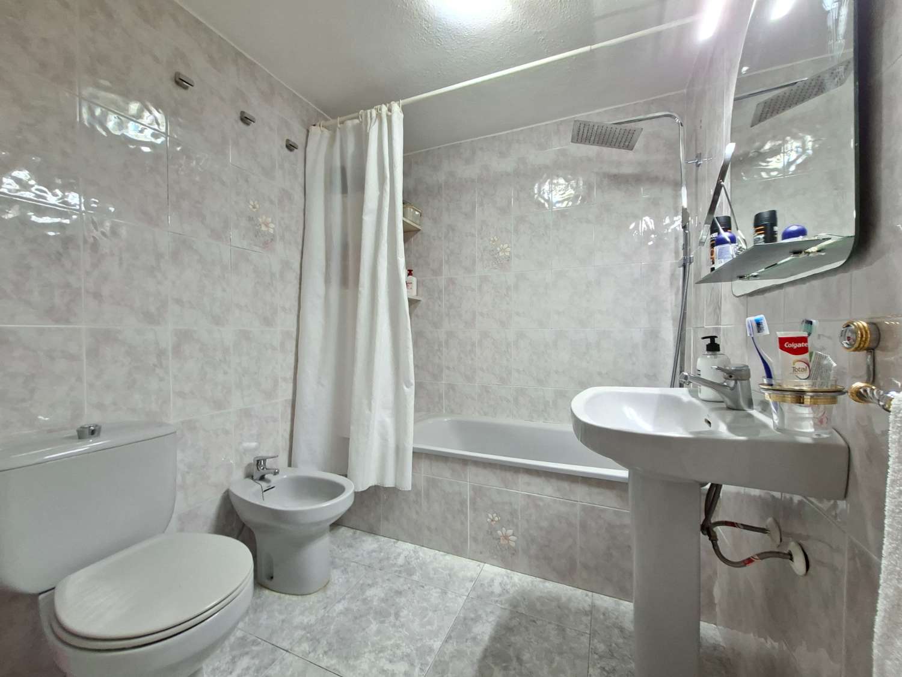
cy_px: 338
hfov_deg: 106.2
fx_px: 339
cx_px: 451
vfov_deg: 89.9
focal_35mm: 13
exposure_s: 1/25
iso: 250
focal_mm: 1.74
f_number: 2.2
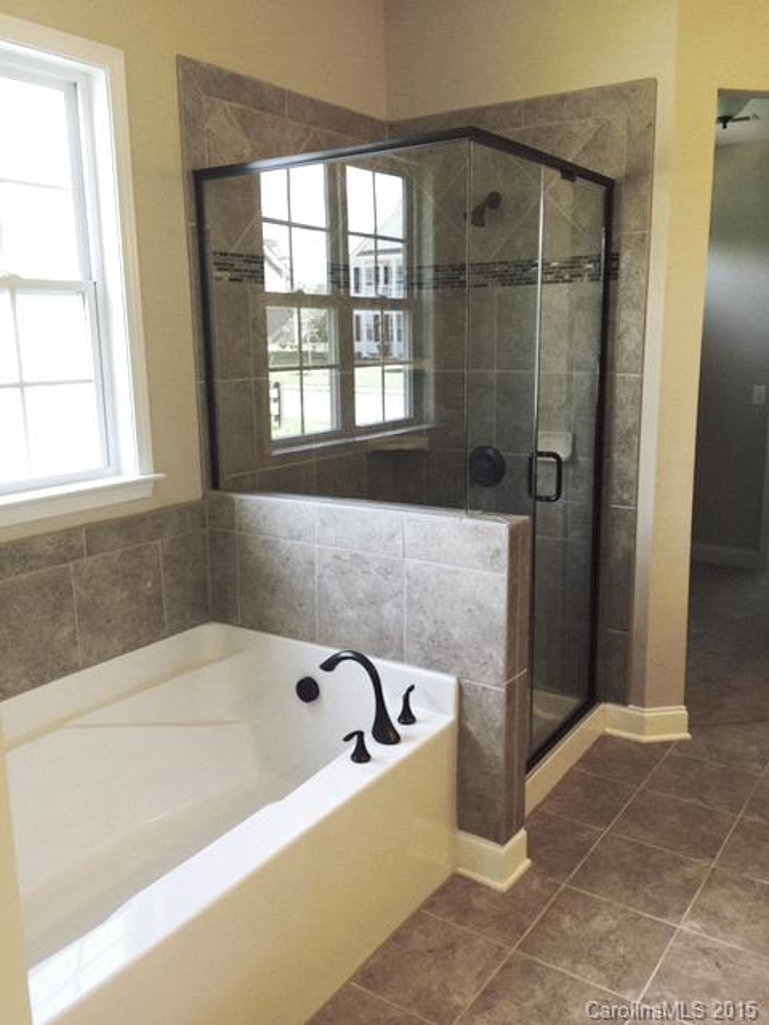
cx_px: 384
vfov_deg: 61.7
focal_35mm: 29
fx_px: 859
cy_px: 512
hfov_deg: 48.2
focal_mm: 4.15
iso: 40
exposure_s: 1/30
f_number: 2.2
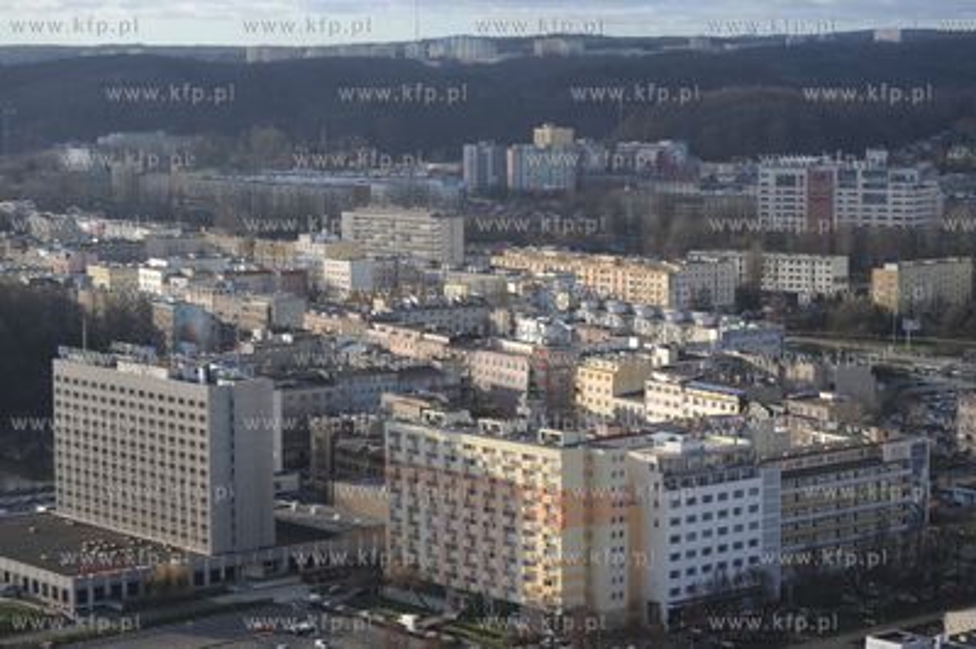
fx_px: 2492
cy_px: 324
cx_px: 488
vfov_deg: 14.8
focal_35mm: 92
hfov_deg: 22.2
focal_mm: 92
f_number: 4.5
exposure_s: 1/500
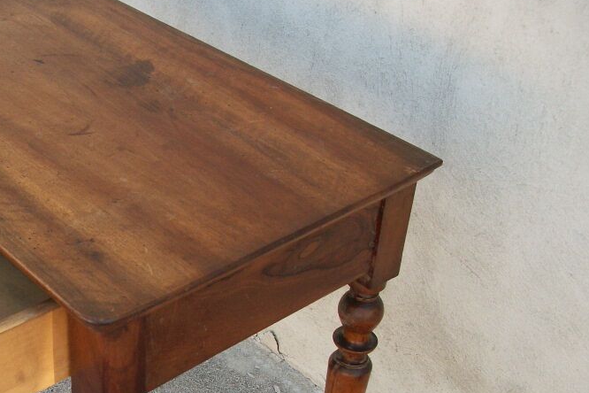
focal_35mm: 64
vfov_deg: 21.1
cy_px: 298
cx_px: 57
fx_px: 1047
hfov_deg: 30.0
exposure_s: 1/200
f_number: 2.9
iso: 80
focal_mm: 5.7
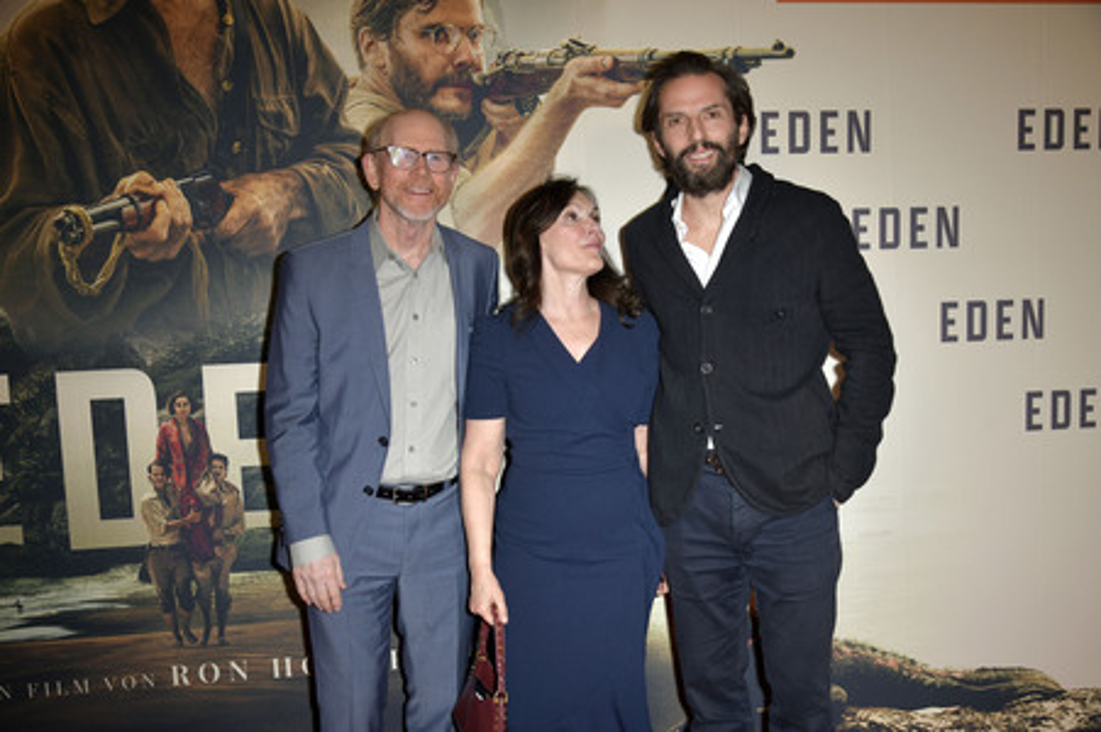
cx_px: 550
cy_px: 366
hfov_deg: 55.8
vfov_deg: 38.8
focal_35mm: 34
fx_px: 1039
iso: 250
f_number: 5
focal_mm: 34
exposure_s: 1/250
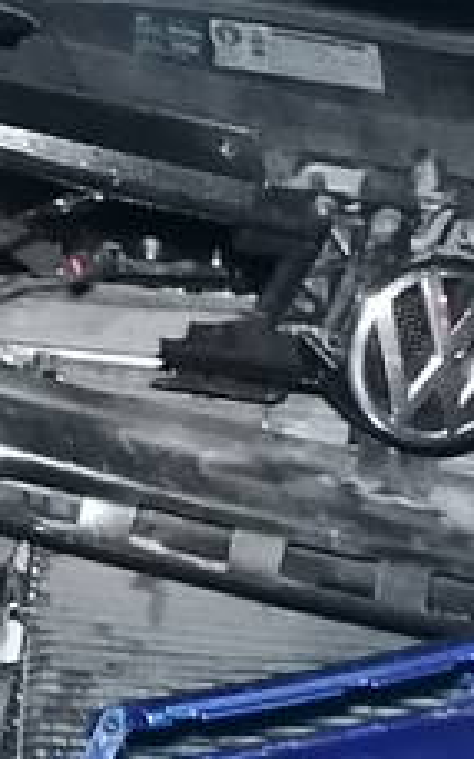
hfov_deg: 8.0
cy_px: 467
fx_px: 3309
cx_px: -268
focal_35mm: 160
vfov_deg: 13.1
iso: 1600
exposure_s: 1/16.7
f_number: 1.8
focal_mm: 4.75
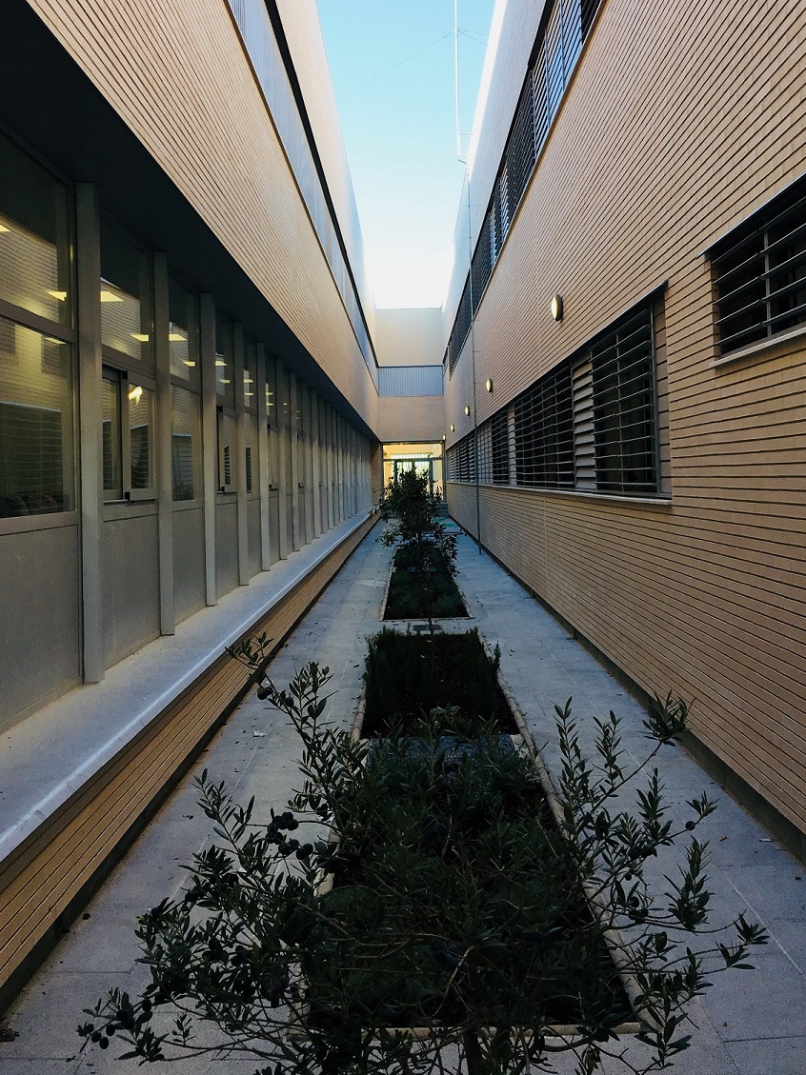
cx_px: 409
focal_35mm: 35
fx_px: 1087
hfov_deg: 40.7
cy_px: 432
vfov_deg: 52.3
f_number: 2.2
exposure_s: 1/209
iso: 25
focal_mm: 4.15
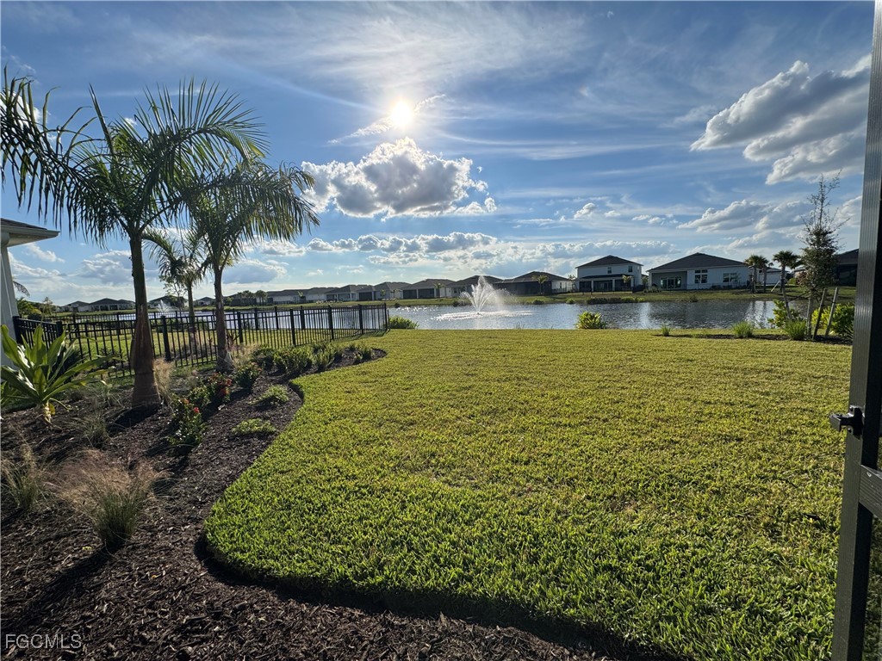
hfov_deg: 102.1
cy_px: 330
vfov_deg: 85.7
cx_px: 441
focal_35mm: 14
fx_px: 357
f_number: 2.2
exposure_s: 1/3717
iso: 32
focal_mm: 2.22
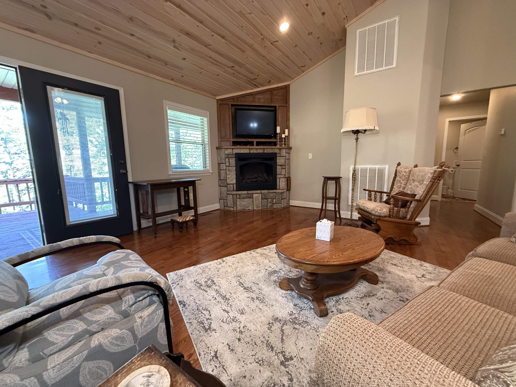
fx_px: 209
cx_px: 258
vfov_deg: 85.7
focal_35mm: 14
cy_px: 194
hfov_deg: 102.1
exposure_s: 1/60
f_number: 2.2
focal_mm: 2.22
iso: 640
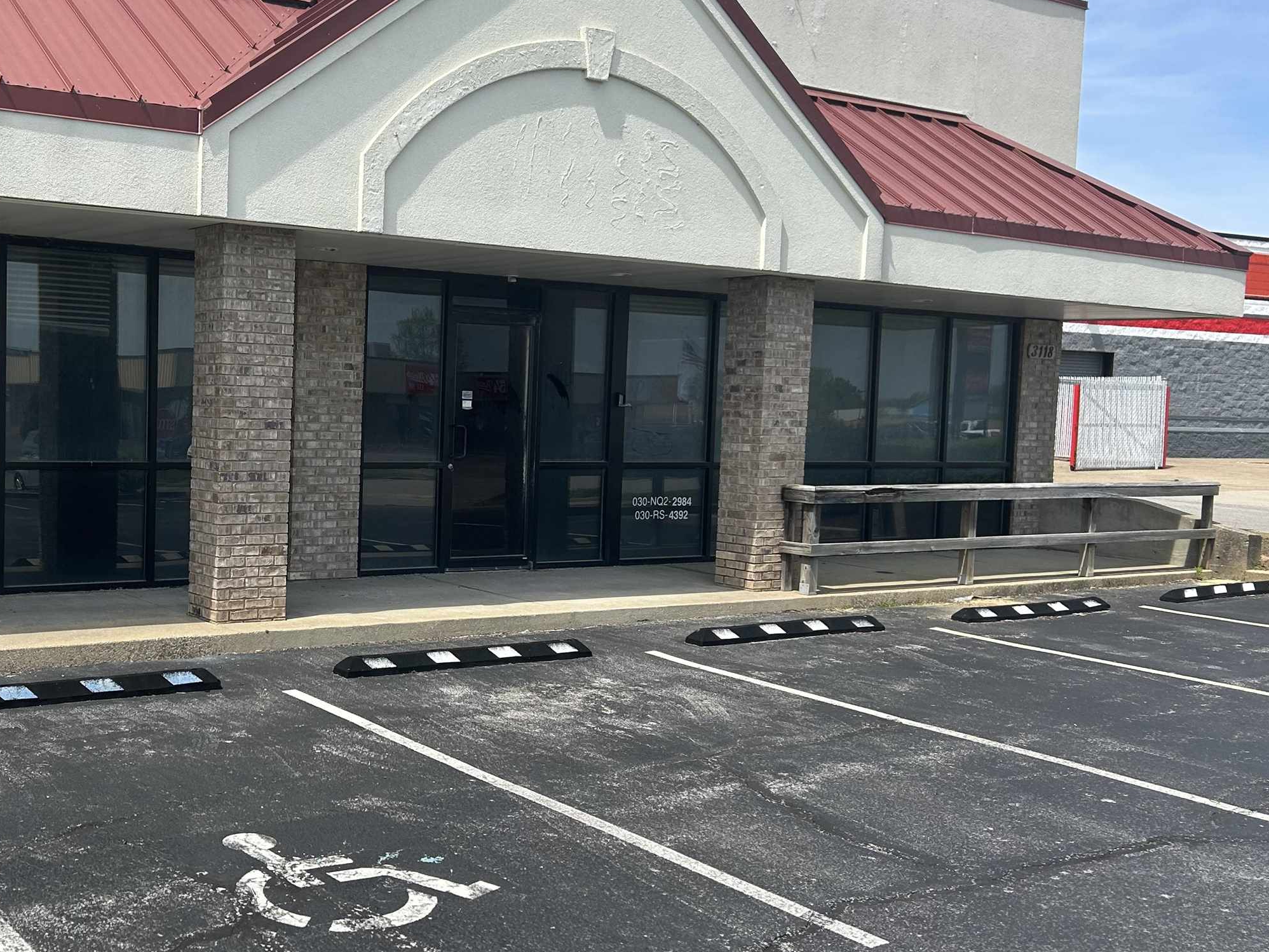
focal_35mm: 40
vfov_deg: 36.0
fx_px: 1466
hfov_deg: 45.1
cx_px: 306
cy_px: 478
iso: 50
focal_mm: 5.7
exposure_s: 1/2915
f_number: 1.5
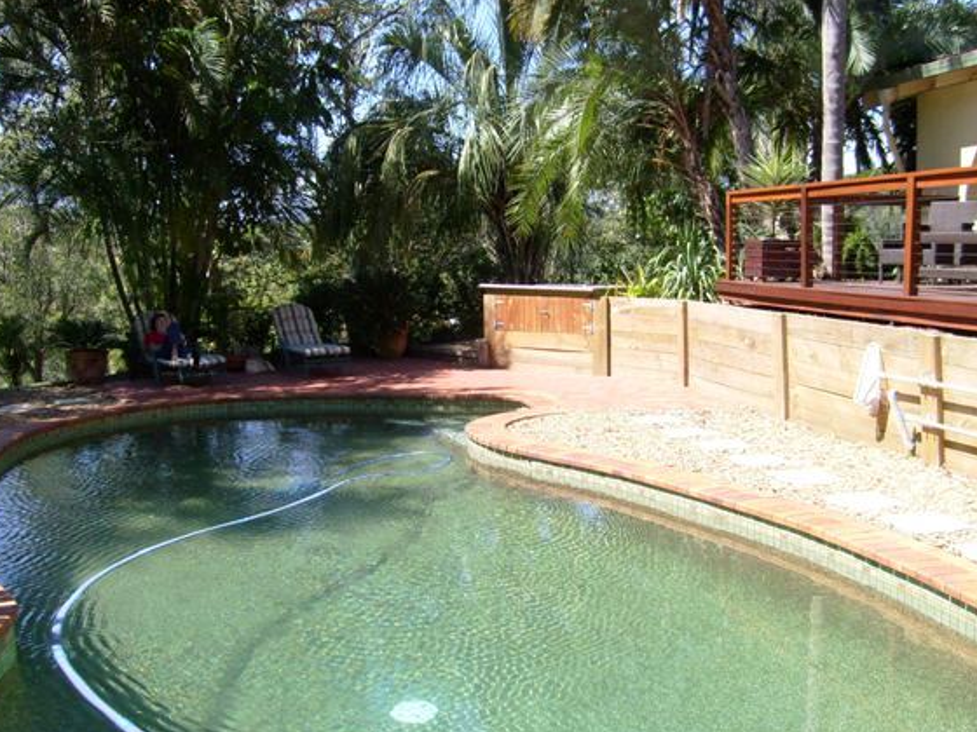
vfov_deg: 36.0
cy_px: 349
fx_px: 1129
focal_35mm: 40
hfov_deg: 46.8
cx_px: 478
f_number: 7.1
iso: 80
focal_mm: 5.8
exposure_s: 1/125
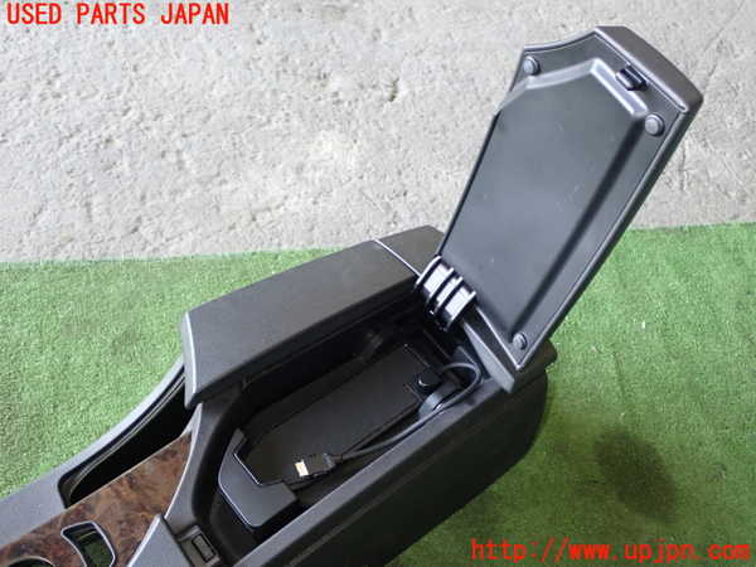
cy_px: 284
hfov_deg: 45.8
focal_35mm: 41
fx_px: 895
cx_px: 378
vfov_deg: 35.1
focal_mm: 7.31
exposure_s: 1/40
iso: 250
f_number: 2.8
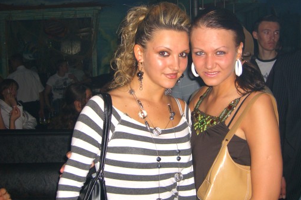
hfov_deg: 41.9
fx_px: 393
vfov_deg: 28.5
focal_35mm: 47
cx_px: 167
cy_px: 80
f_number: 2.8
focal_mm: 7.9
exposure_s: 1/60
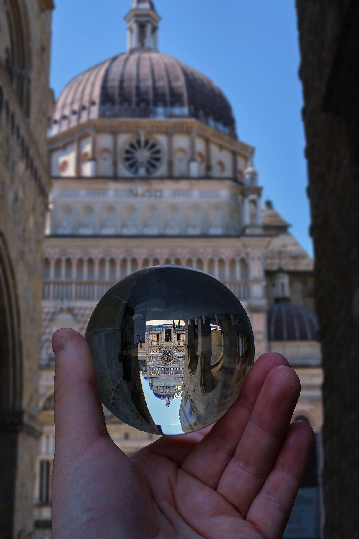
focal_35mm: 53
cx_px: 180
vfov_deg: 37.5
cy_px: 270
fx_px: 793
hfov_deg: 25.5
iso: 200
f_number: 8
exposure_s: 1/300
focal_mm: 35
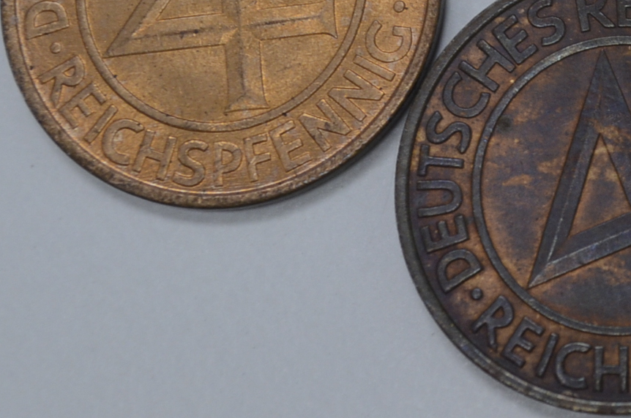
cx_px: 821
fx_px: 2851
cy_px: -34
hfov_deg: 12.3
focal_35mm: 163
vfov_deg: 8.3
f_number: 7.1
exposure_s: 1/60
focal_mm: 38
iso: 400
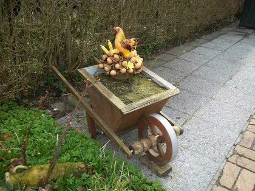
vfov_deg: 44.2
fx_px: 236
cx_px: 128
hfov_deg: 56.8
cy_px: 96
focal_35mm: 32
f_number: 8.8
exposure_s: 1/30
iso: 80
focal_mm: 5.7
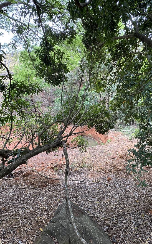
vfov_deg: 85.0
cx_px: 88
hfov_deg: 59.4
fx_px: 132
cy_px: 123
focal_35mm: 20
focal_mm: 2.22
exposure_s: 1/99
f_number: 2.2
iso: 50
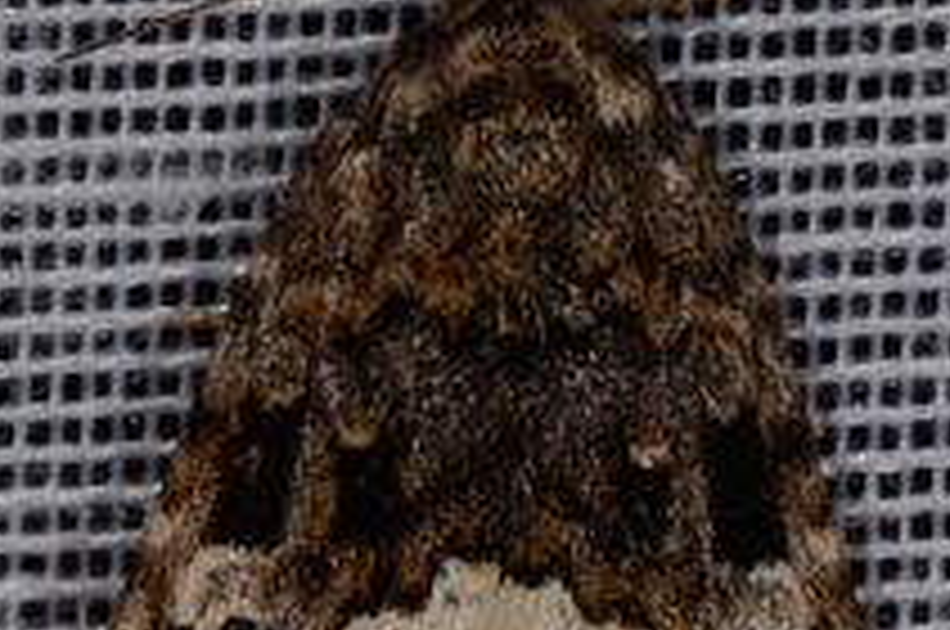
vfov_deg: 2.9
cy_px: 702
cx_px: 455
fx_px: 12591
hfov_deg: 4.3
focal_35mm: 478
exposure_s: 1/60
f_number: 32
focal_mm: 85
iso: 100
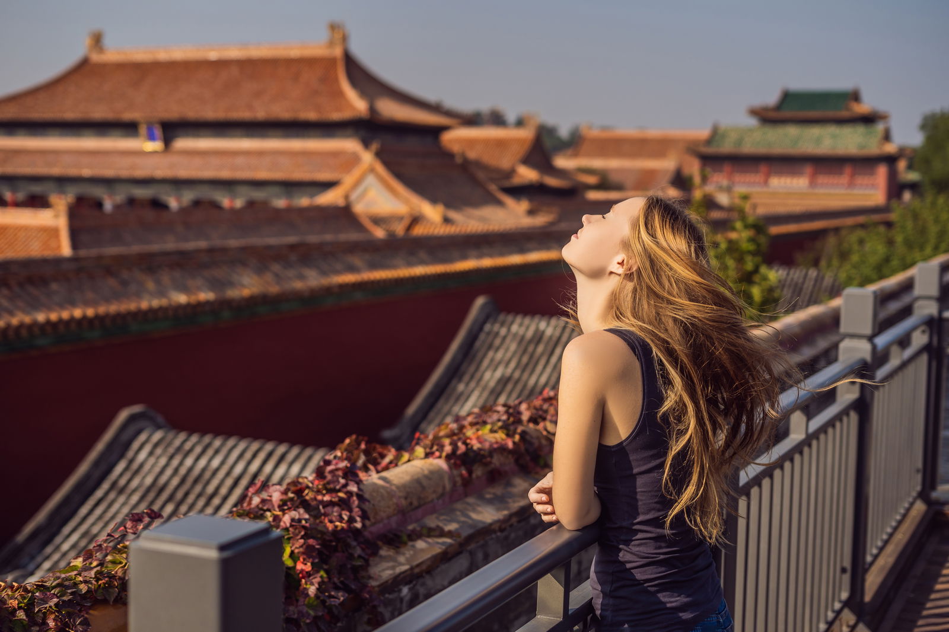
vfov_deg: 27.0
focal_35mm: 50
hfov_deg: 39.6
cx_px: 474
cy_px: 316
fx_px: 1318
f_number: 2.8
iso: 100
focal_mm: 50
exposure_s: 1/4000
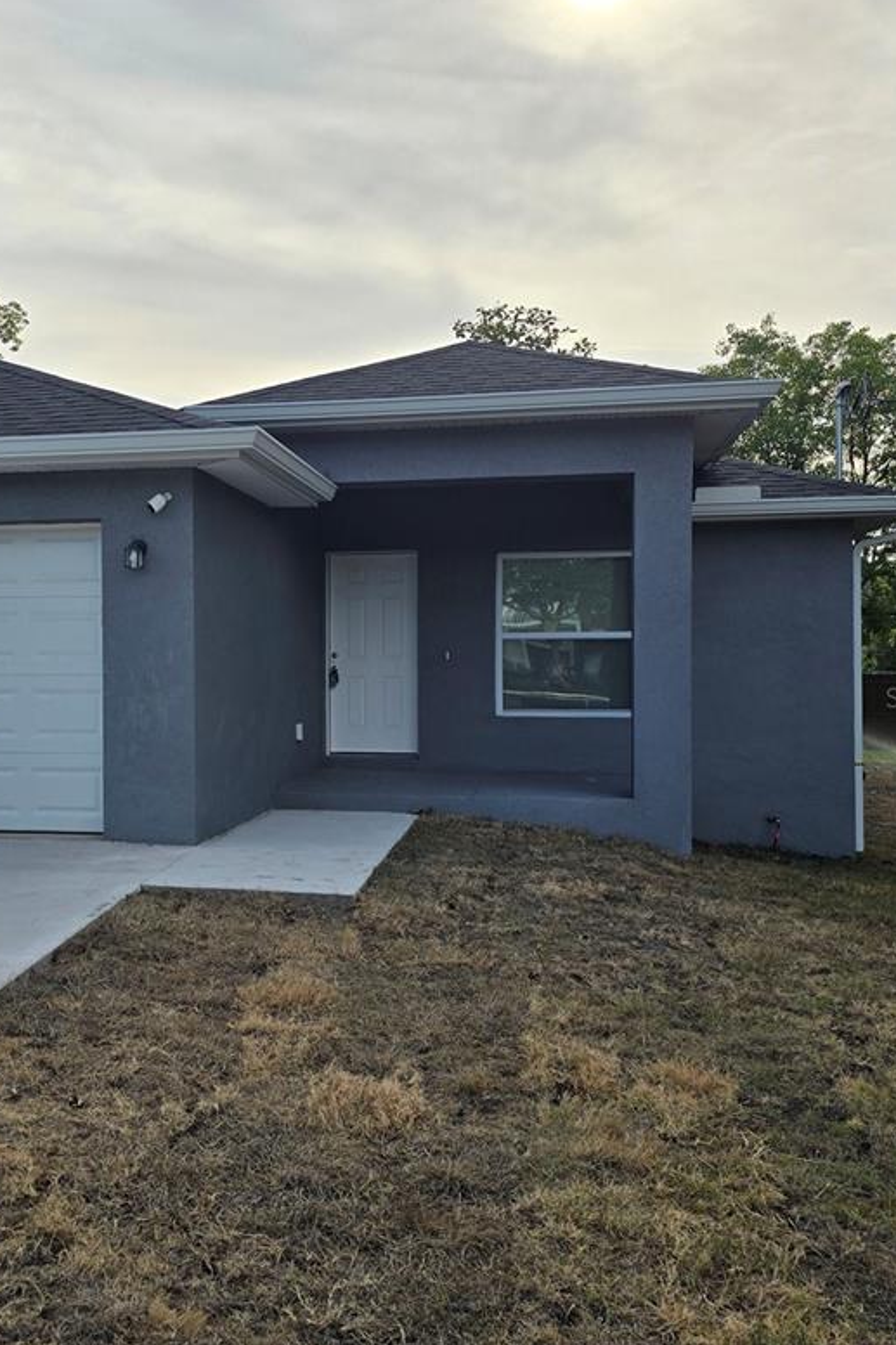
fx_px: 1382
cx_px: 229
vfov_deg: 51.9
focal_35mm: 37
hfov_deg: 35.2
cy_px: 697
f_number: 1.7
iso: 12
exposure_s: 1/1645
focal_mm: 6.3
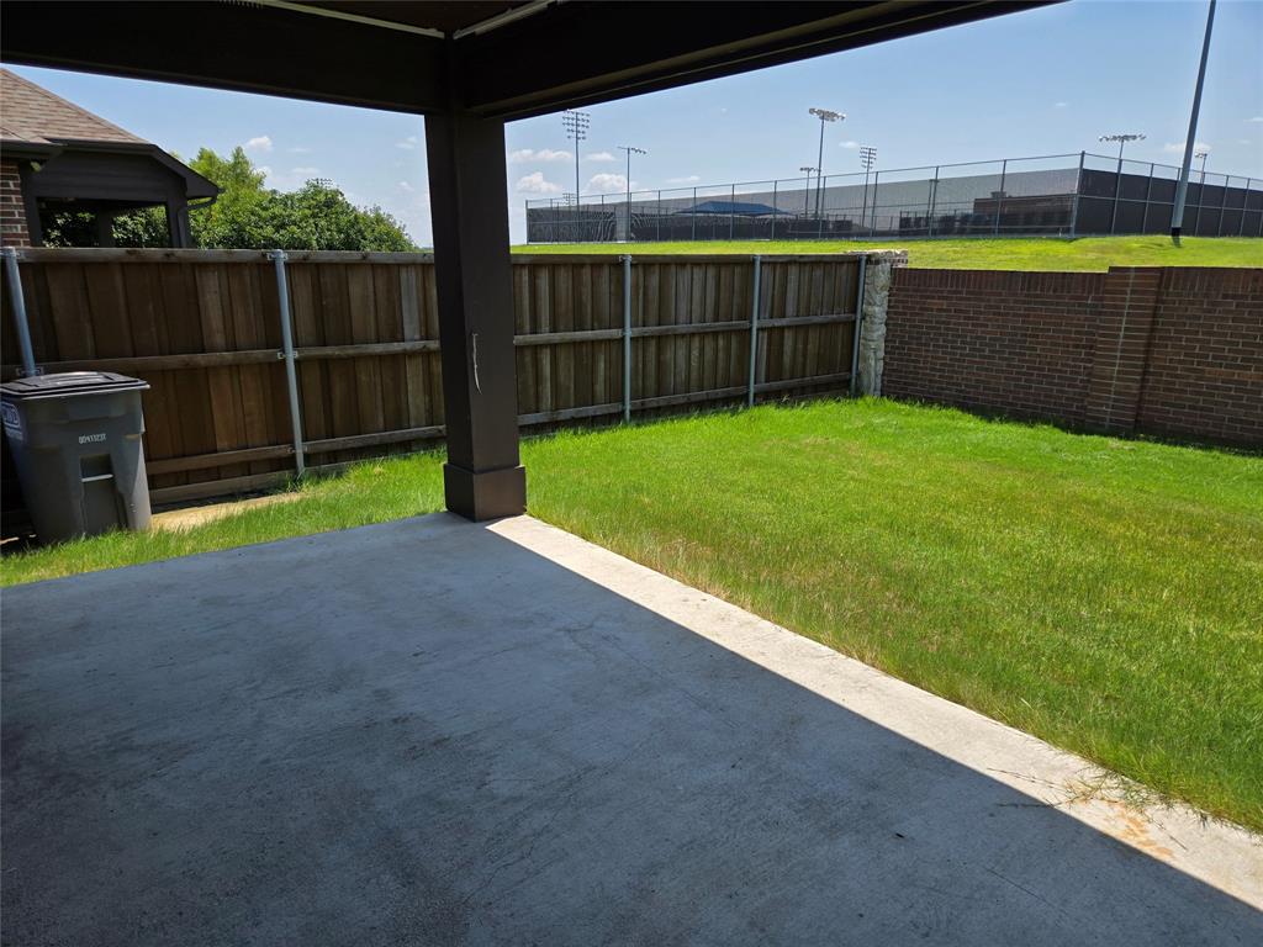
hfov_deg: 73.9
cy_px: 474
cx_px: 632
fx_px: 839
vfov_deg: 58.9
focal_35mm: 23
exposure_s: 1/2921
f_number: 1.8
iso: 50
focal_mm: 5.4
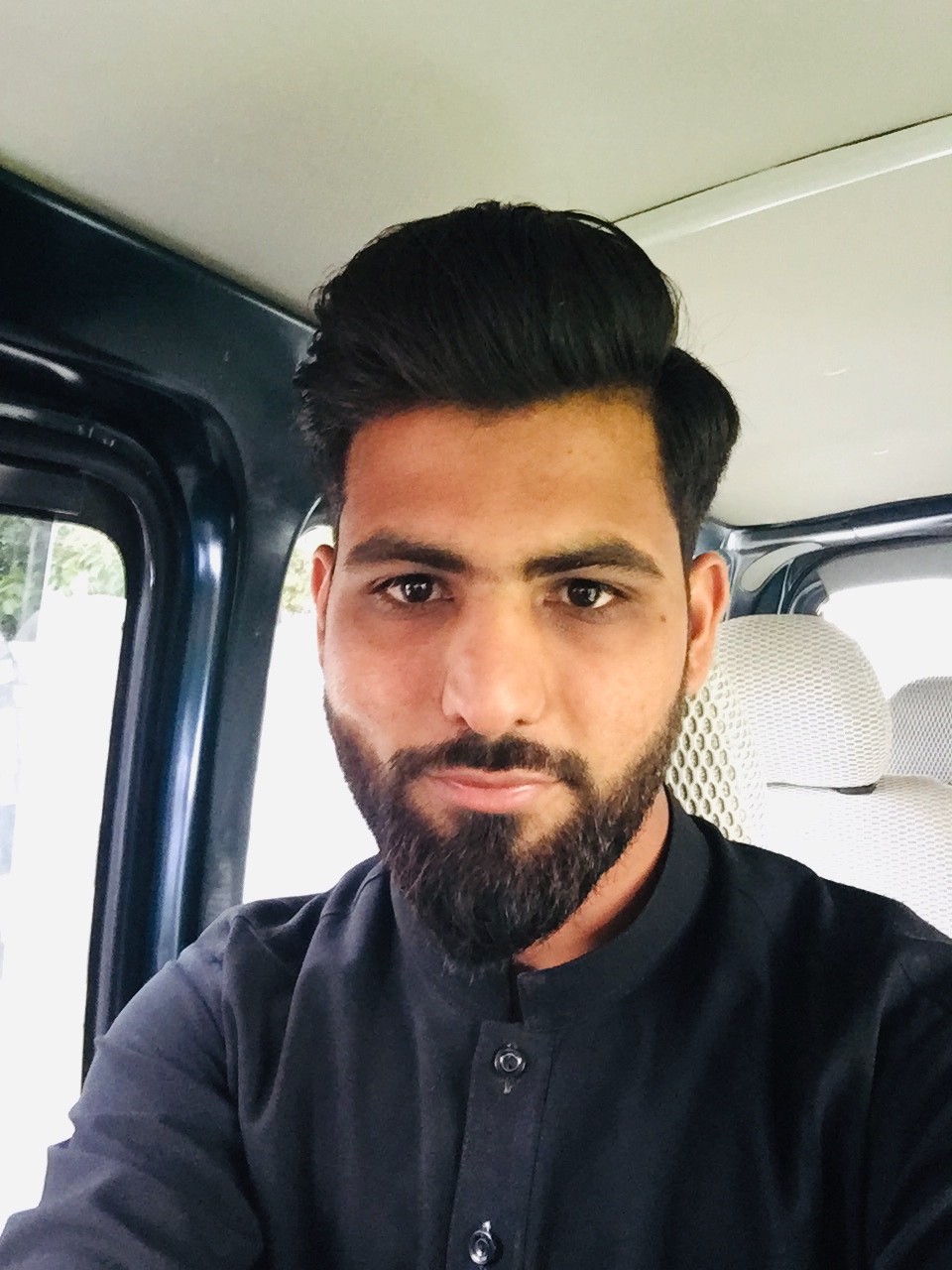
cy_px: 635
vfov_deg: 58.4
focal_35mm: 31
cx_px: 476
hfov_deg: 45.4
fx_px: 1137
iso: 250
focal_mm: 2.65
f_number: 2.2
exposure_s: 1/17
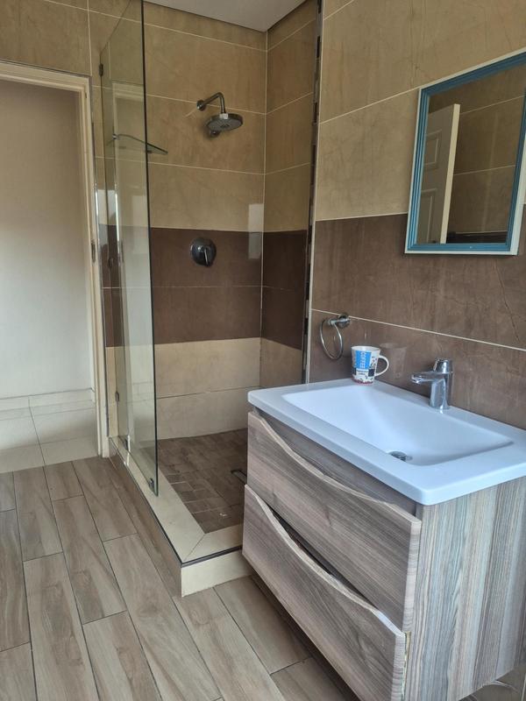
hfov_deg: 58.9
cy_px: 350
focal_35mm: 23
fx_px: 466
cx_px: 263
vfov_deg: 73.9
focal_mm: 5.4
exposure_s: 1/100
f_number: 1.8
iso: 160
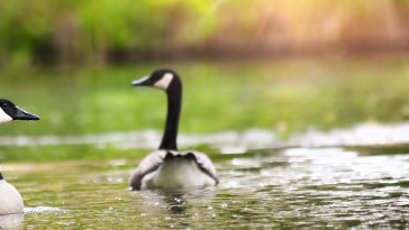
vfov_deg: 1.6
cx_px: 81
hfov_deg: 2.9
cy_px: 68
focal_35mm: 739
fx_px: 8017
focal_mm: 420
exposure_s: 1/1250
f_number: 4
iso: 500
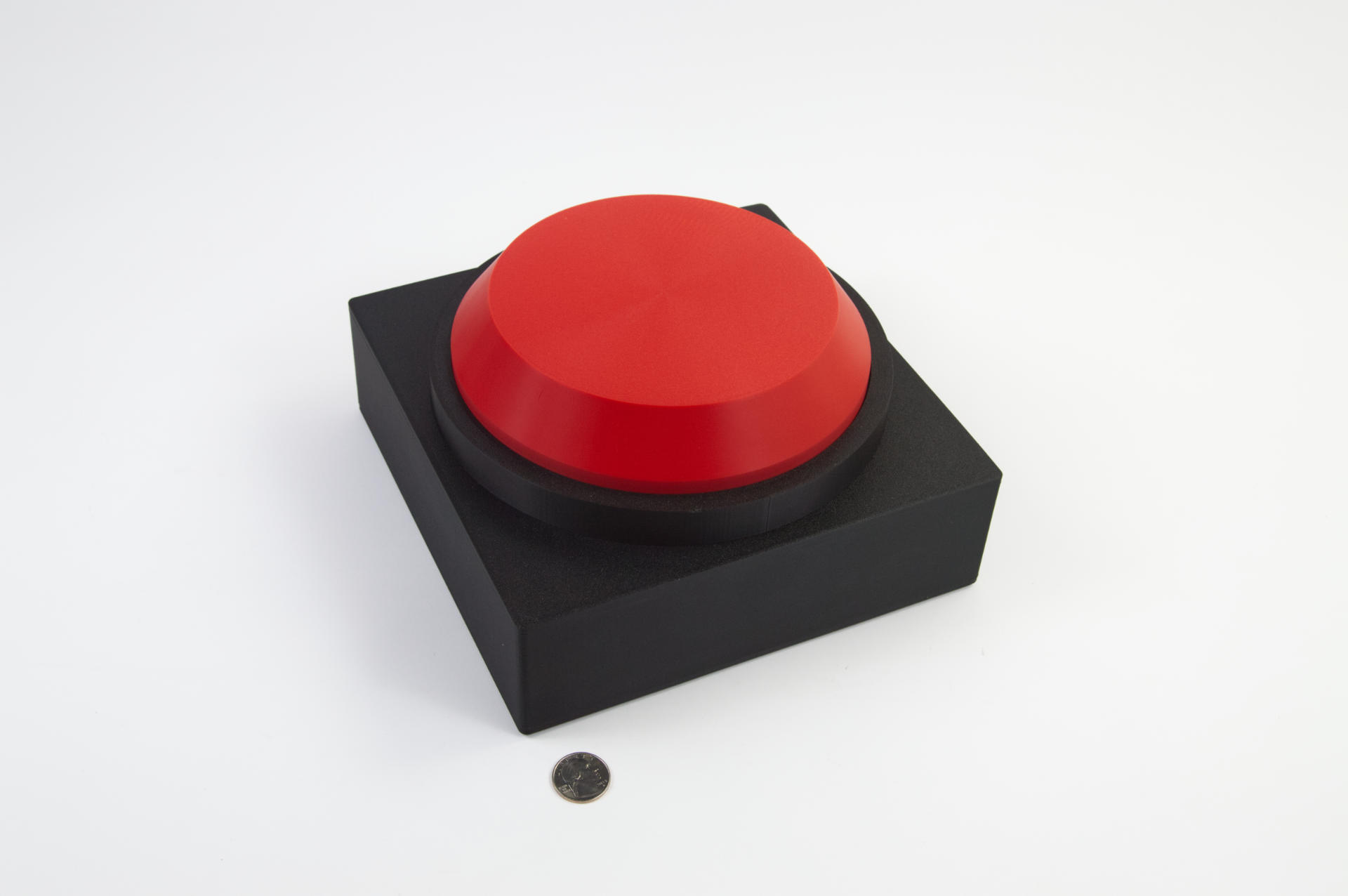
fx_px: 1571
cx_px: 674
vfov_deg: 31.8
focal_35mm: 42
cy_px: 448
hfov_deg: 46.4
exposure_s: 1/50
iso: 200
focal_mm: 28
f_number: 10
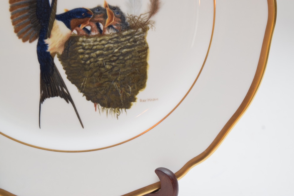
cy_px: 98
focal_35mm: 82
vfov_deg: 16.6
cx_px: 147
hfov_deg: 24.6
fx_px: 674
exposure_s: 1/60
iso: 900
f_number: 5.6
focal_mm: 55
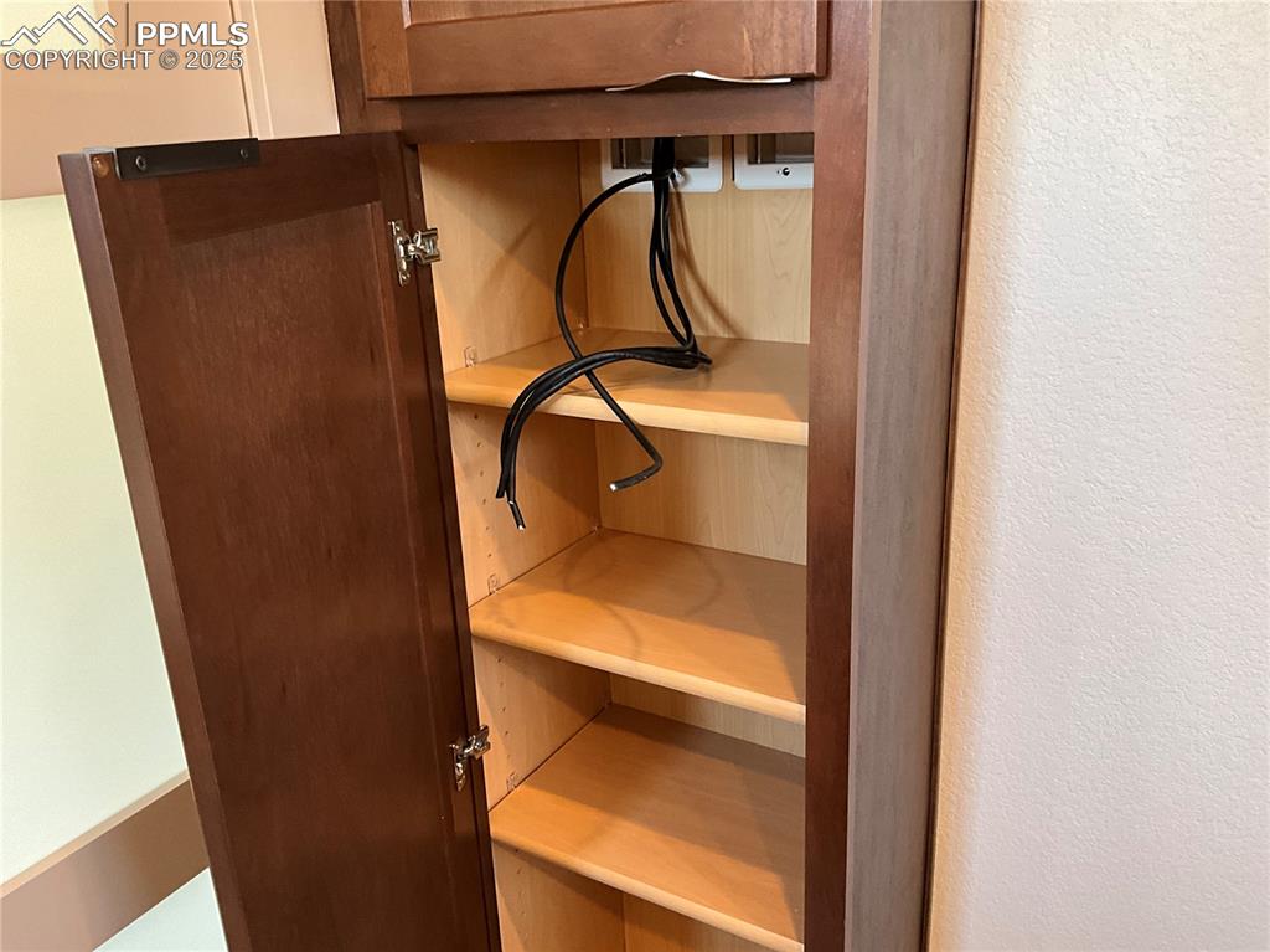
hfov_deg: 61.7
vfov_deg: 48.2
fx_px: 1063
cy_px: 476
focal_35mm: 29
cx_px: 635
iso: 100
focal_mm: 3
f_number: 1.8
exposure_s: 1/60
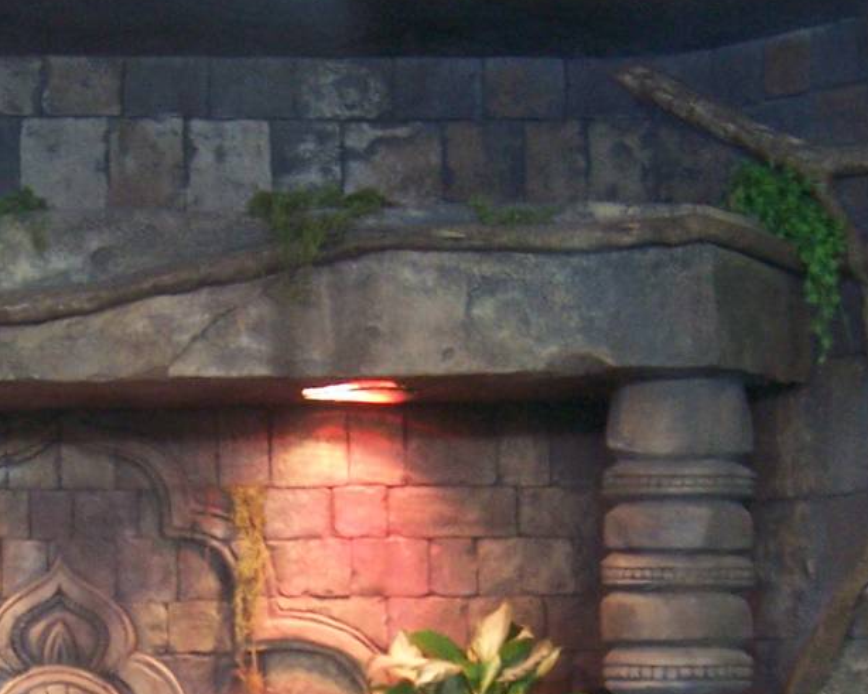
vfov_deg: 18.0
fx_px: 2158
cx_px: 154
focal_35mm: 84
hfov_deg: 22.4
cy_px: 625
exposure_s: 1/8
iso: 140
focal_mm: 5.5
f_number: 3.4
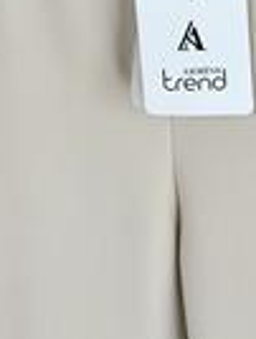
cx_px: 53
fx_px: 1455
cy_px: -153
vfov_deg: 12.7
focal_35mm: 148
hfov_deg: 10.0
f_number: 1.78
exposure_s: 1/371
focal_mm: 6.86
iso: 80
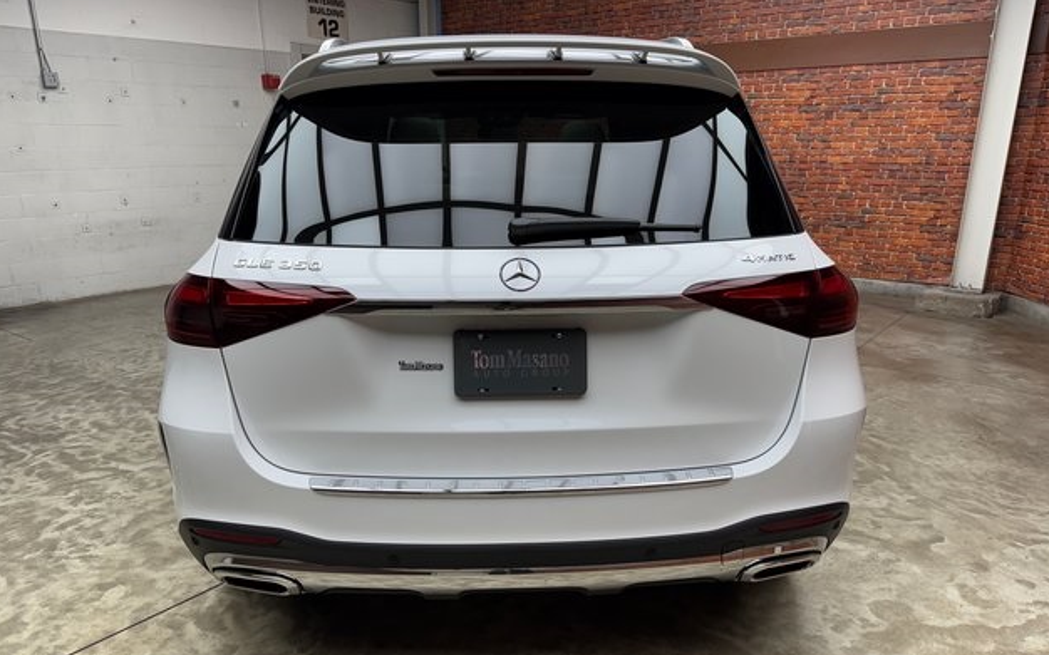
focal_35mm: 26
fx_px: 743
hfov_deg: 70.4
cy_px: 385
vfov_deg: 47.4
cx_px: 518
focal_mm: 6.76
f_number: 1.78
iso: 64
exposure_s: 1/220
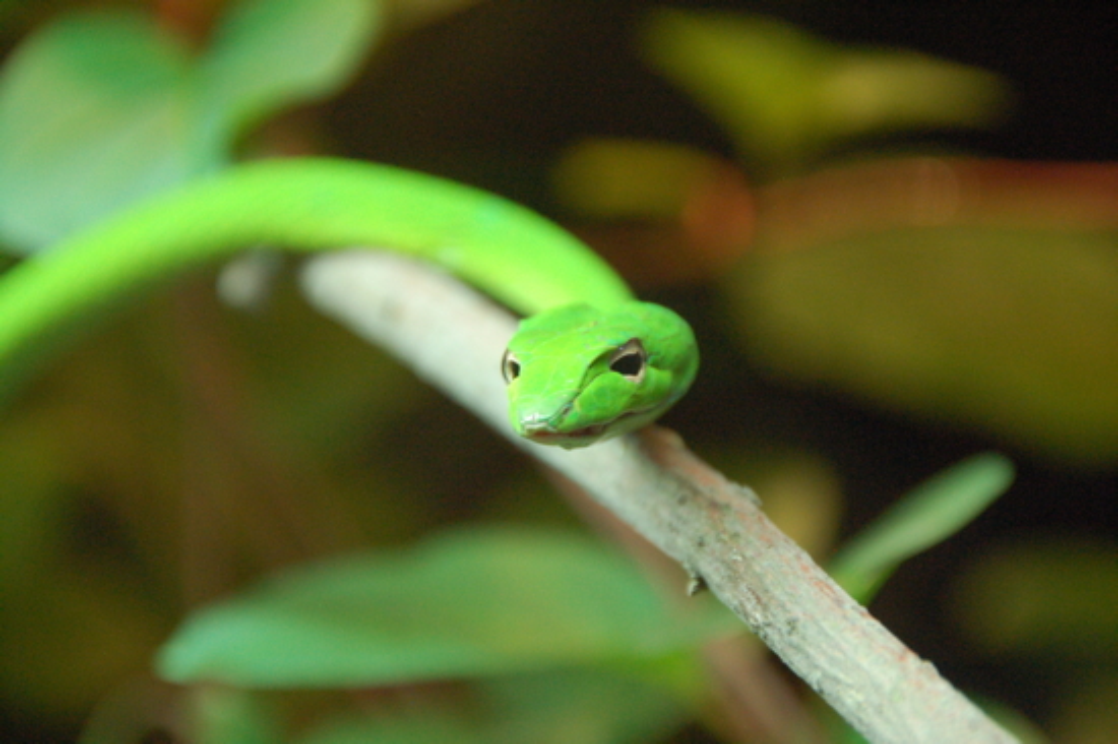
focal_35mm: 202
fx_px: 6285
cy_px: 372
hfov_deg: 10.2
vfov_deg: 6.8
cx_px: 559
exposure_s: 1/8
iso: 1600
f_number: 6.3
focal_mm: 135
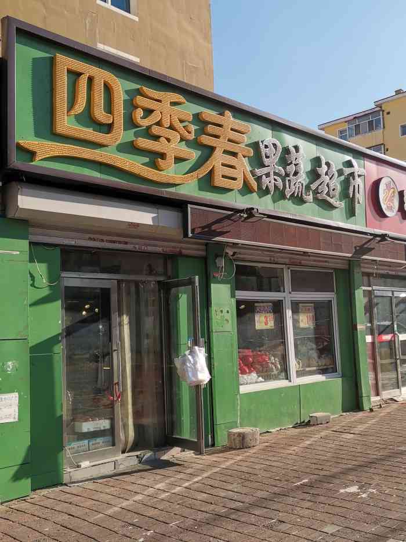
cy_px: 271
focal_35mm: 38
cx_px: 203
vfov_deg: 49.0
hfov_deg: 37.7
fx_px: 594
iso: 50
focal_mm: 5.5
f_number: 1.8
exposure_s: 1/1429
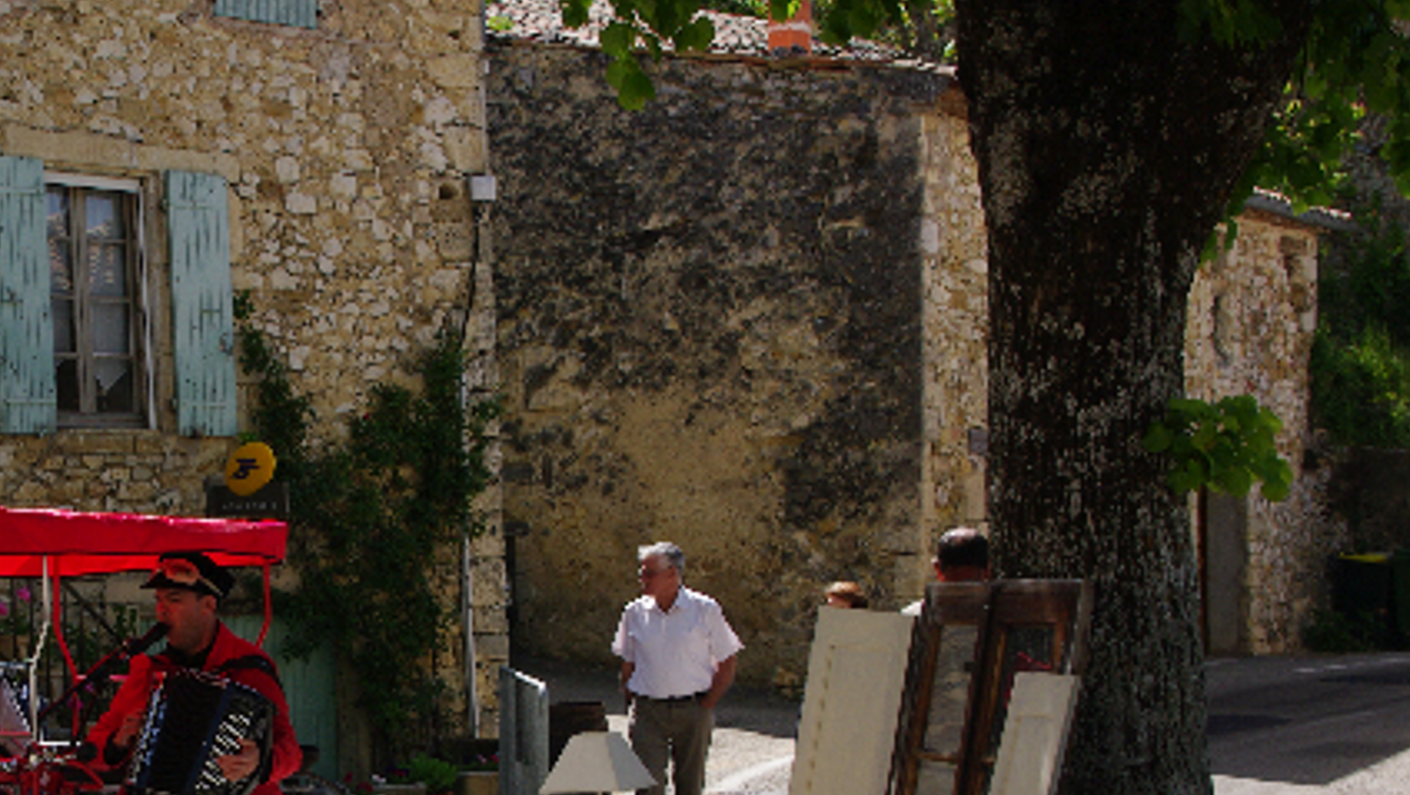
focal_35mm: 78
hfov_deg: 26.5
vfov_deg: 15.3
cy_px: 772
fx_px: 2908
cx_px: 196
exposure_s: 1/250
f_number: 8
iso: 200
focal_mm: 26.25
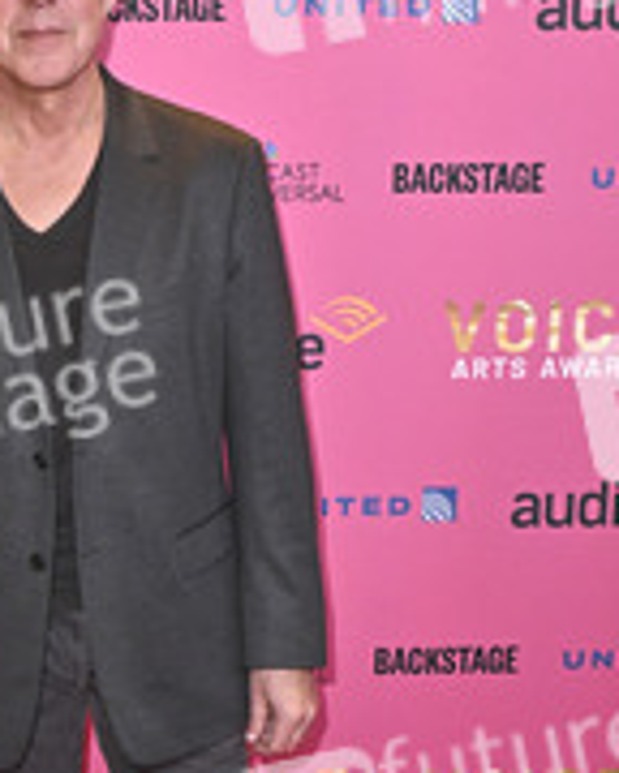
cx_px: 60
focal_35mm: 79
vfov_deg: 23.8
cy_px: 597
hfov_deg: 19.1
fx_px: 1809
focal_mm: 38
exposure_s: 1/320
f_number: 6.3
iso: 2000
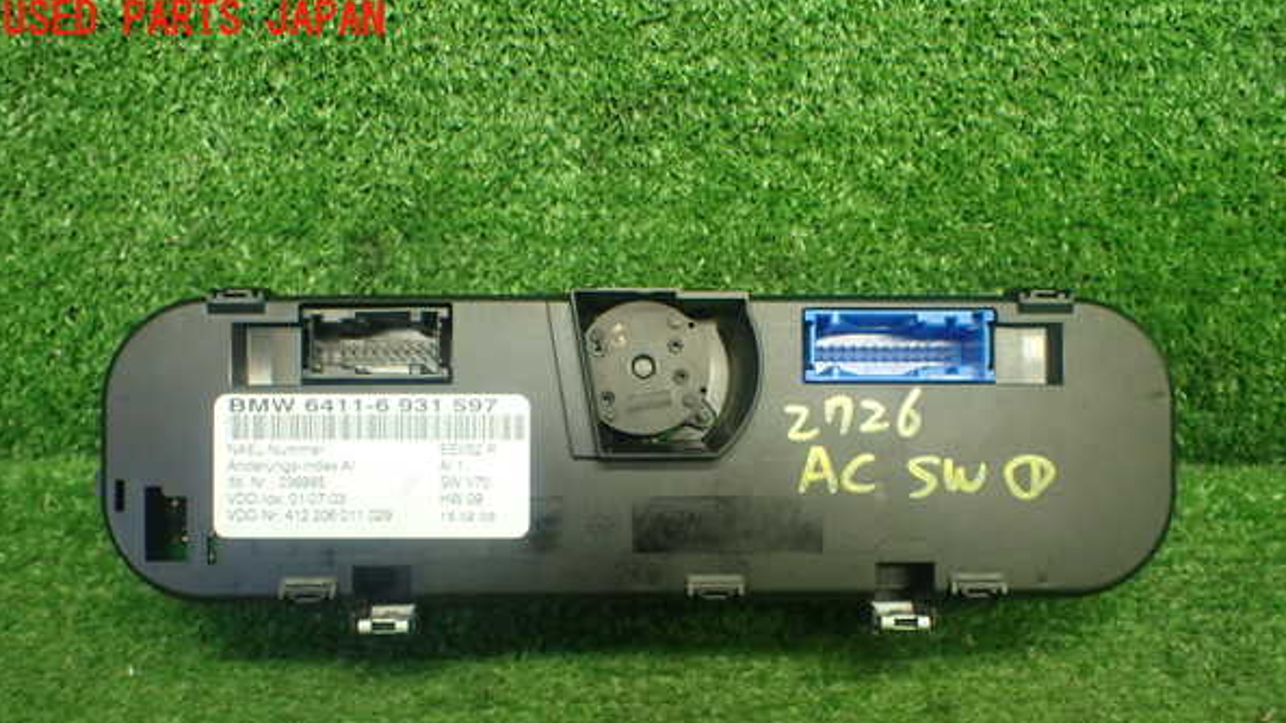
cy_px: 481
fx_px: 1125
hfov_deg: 59.5
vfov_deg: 35.3
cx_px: 641
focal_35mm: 33
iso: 640
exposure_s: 1/125
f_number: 2.3
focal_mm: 5.4
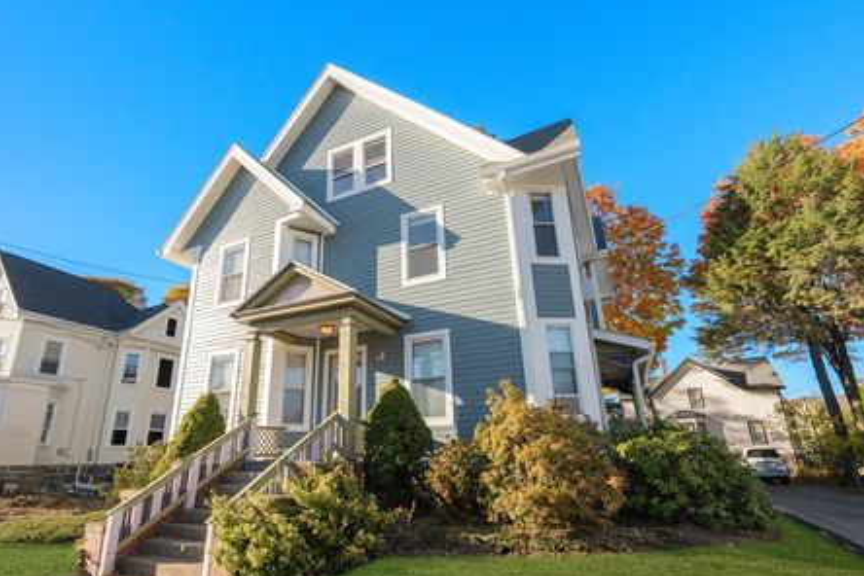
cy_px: 318
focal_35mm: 18
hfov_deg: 89.7
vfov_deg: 67.2
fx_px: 432
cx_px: 387
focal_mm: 16
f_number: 8
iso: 1600
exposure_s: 1/2500
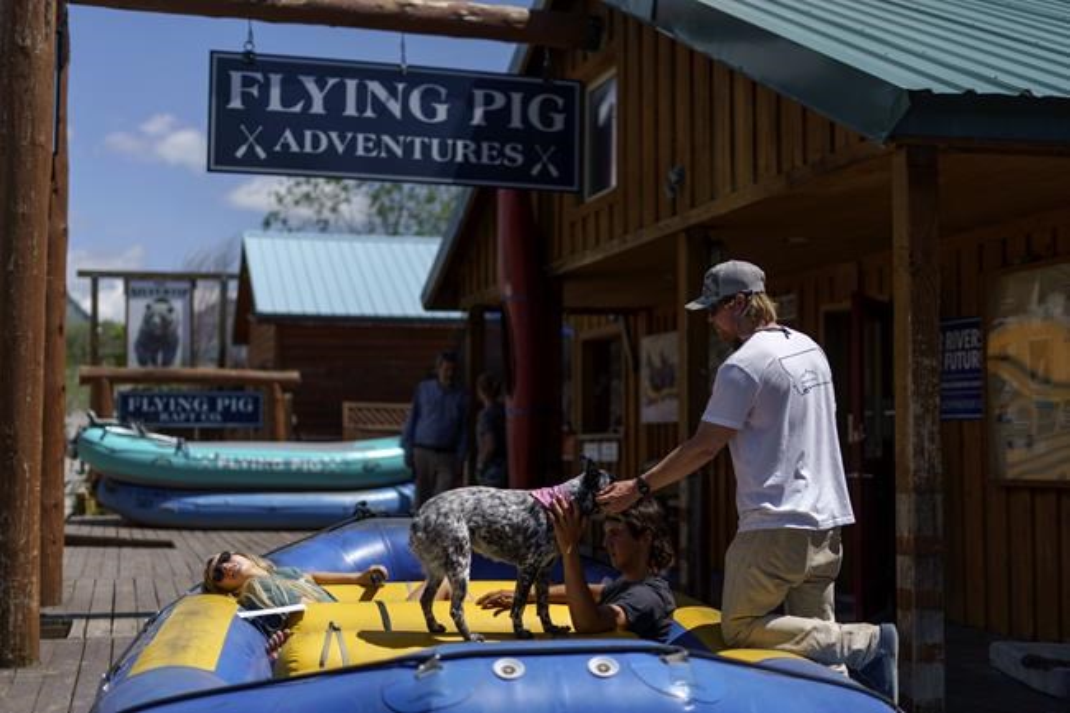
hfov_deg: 39.6
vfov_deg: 27.0
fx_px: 1486
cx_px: 535
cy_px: 356
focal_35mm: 50
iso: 100
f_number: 1.8
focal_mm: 50
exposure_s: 1/12800
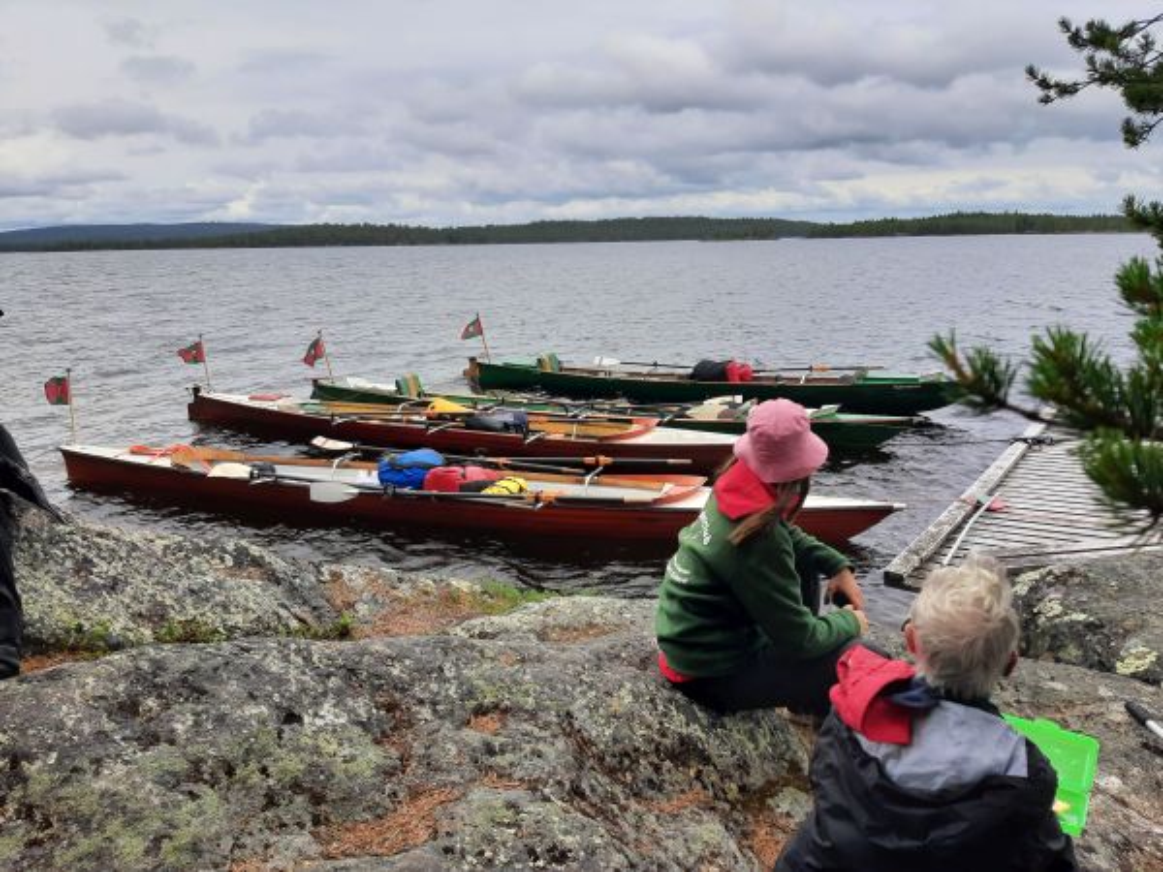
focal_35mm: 26
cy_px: 436
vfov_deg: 53.1
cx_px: 582
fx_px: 874
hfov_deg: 67.3
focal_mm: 3.92
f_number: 1.7
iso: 40
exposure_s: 1/859
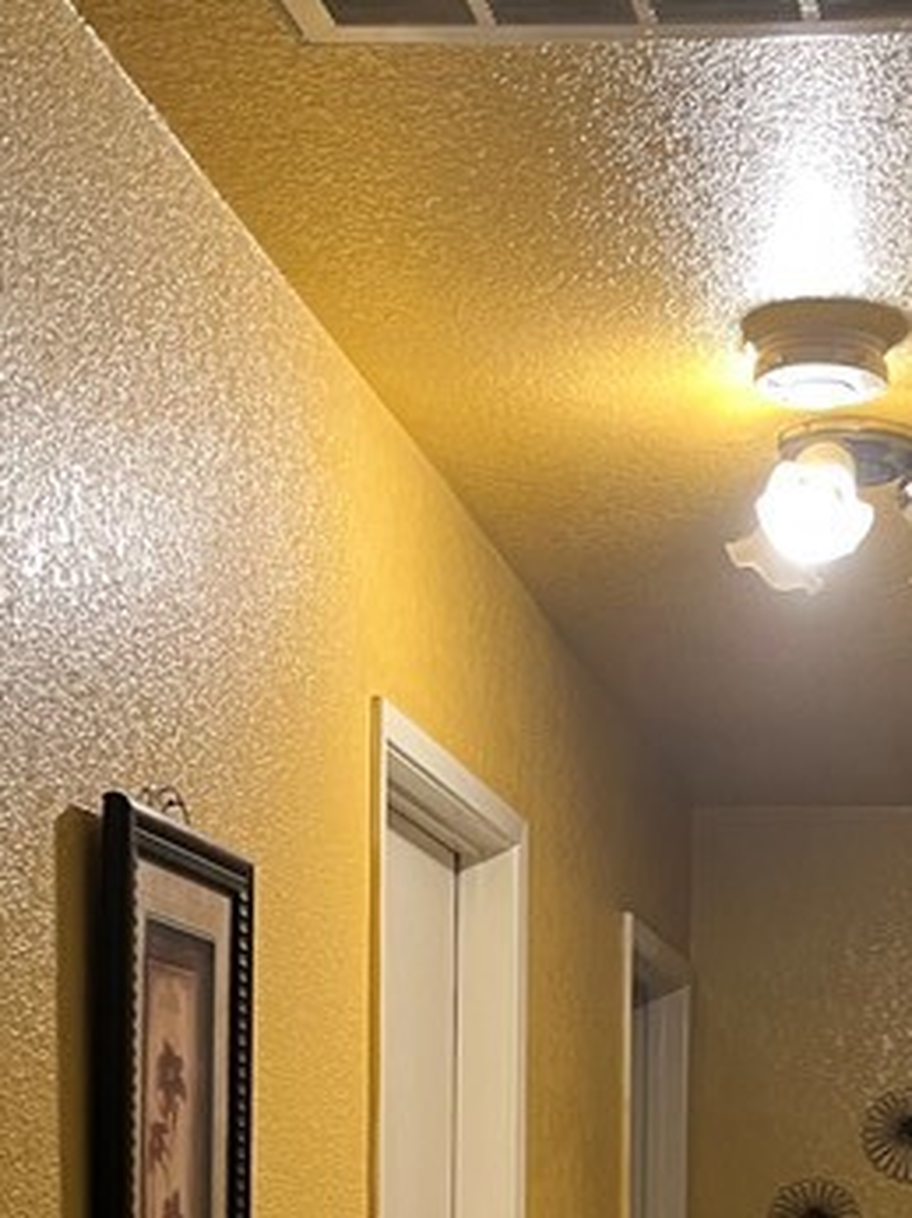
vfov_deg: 23.0
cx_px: 831
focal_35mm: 77
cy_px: 1507
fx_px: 2708
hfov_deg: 18.8
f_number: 1.6
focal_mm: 5.1
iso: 160
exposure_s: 1/60
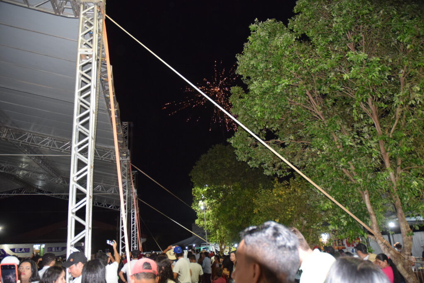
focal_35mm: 27
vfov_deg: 48.0
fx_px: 318
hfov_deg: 67.4
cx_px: 212
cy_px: 142
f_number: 3.5
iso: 2500
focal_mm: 18
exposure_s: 1/60
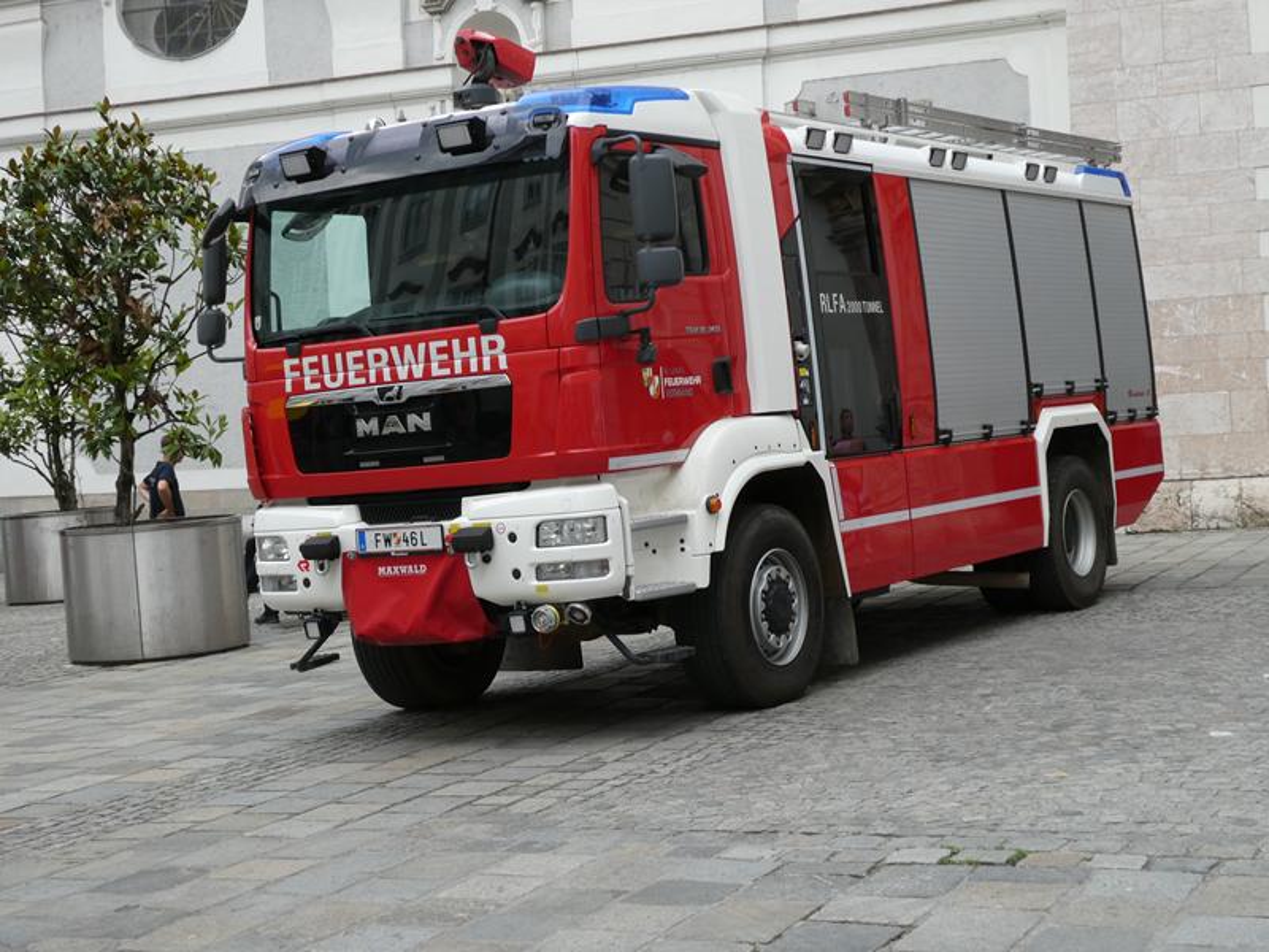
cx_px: 634
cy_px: 476
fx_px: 1980
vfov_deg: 27.0
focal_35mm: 54
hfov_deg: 35.5
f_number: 4.1
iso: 160
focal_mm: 9.6
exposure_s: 1/125
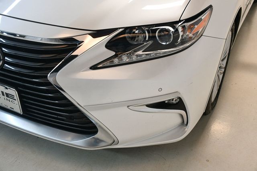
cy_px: 86
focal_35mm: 40
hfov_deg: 48.5
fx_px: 285
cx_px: 128
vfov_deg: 33.4
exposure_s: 1/125
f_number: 4
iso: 1250
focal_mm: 27
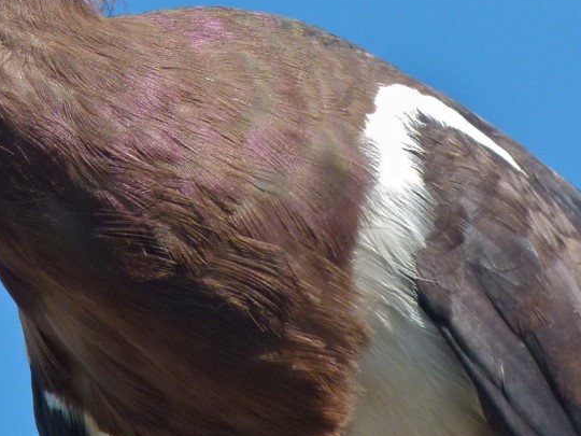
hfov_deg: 1.2
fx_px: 26855
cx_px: -39
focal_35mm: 1600
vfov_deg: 0.9
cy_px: -107
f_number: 5.2
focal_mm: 108
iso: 100
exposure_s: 1/400
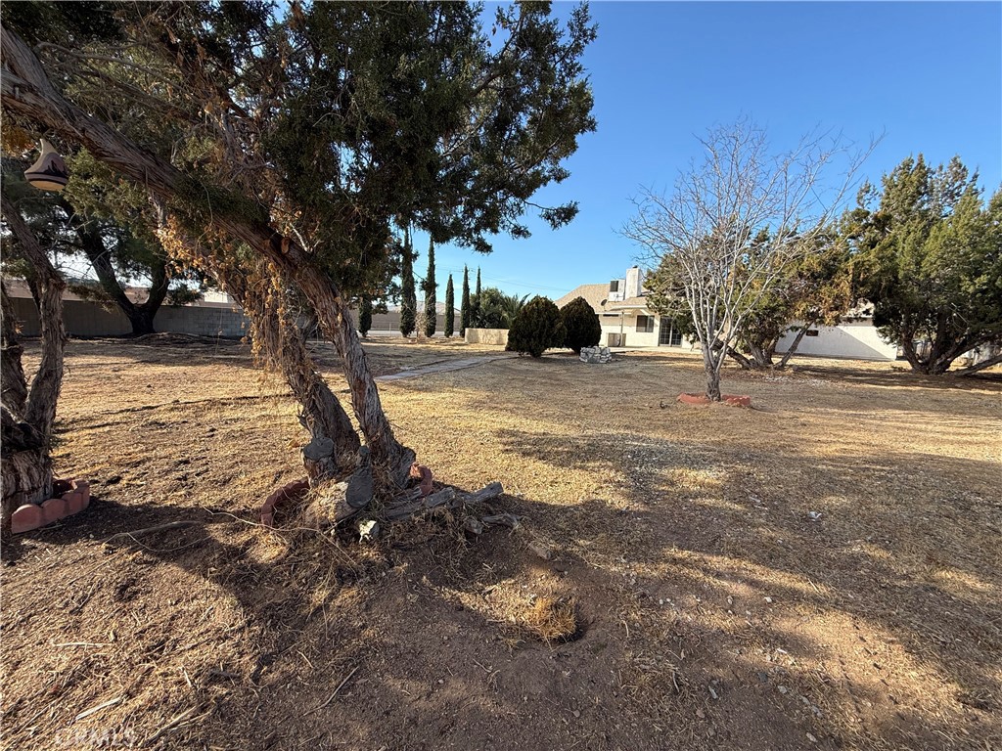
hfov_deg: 102.1
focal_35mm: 14
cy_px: 376
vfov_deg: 85.7
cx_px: 501
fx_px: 405
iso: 50
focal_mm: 2.22
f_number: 2.2
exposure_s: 1/760
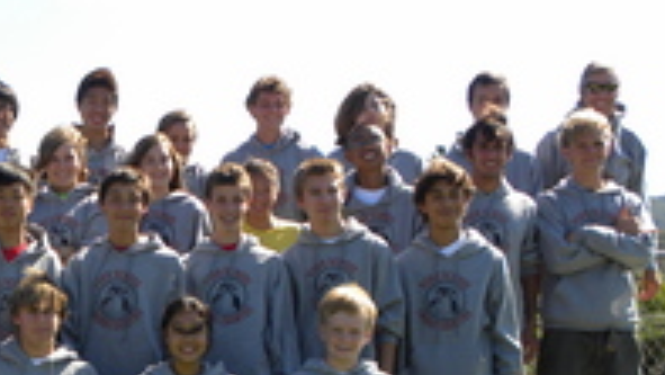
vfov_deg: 14.9
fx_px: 1411
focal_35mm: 80
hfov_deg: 25.4
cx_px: 25
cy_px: 367
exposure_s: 1/374
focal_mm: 6.6
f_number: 3.5
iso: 64
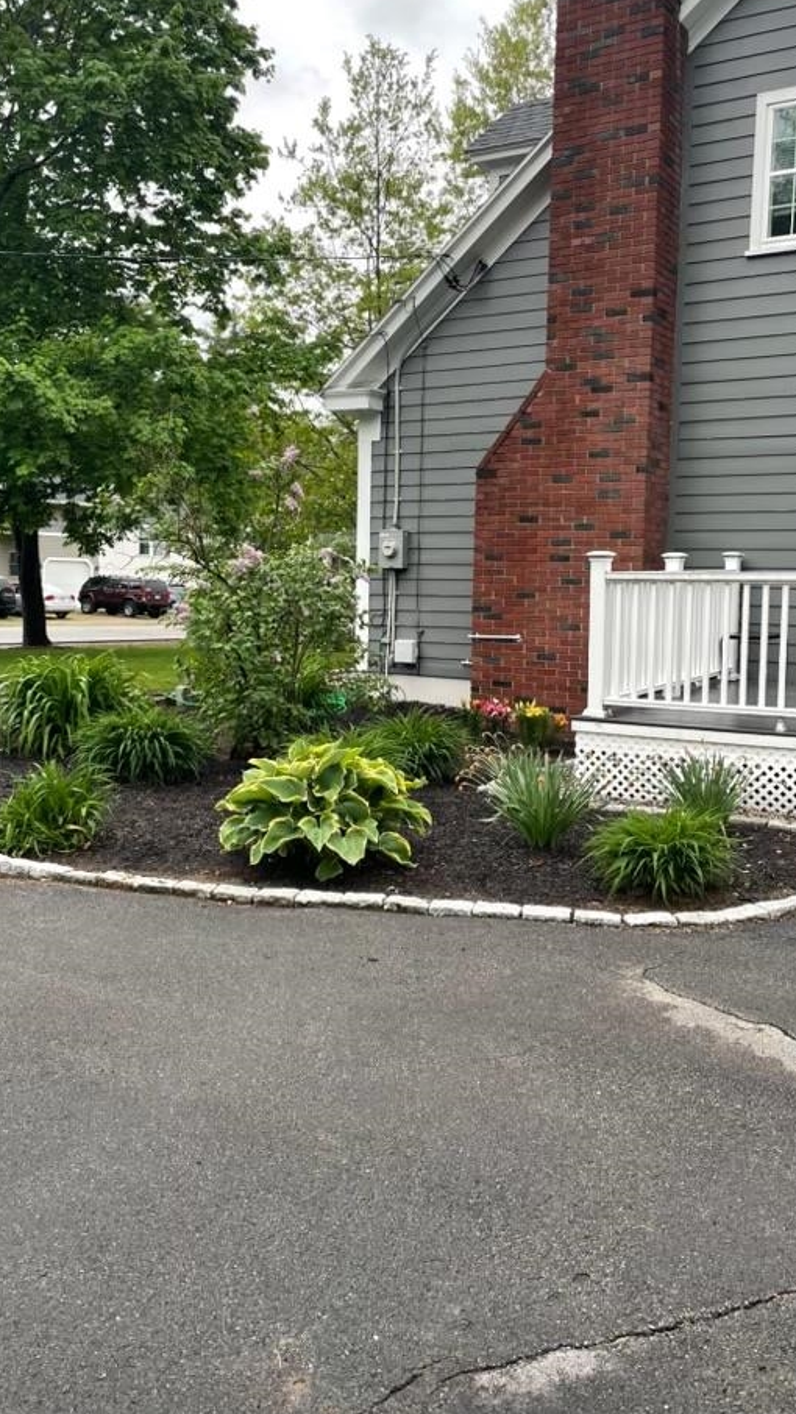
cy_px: 657
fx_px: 1200
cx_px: 395
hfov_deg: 36.7
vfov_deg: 60.9
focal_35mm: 32
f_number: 1.6
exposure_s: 1/121
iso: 80
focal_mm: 4.2
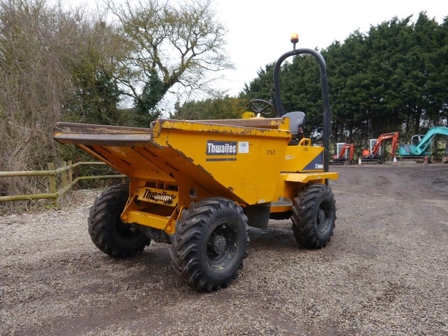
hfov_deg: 60.0
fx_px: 388
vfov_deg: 46.8
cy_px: 168
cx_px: 224
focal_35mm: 30
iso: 160
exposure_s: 1/160
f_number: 4.5
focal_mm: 15
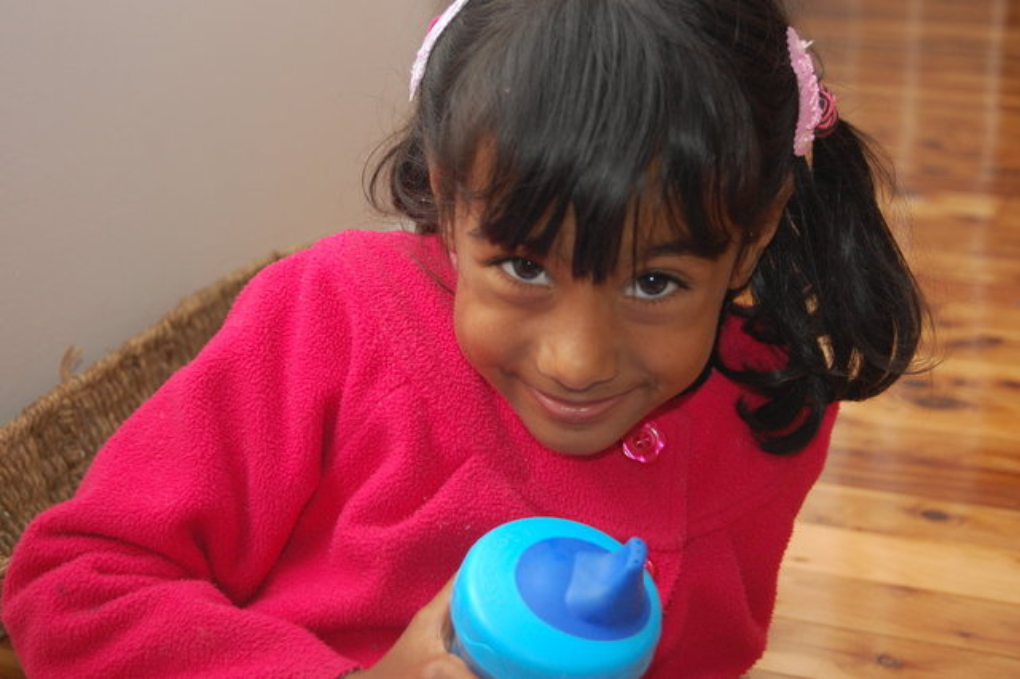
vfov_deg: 18.9
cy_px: 340
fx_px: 2039
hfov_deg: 28.1
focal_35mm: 72
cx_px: 510
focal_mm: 48
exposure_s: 1/60
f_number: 5.6
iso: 560
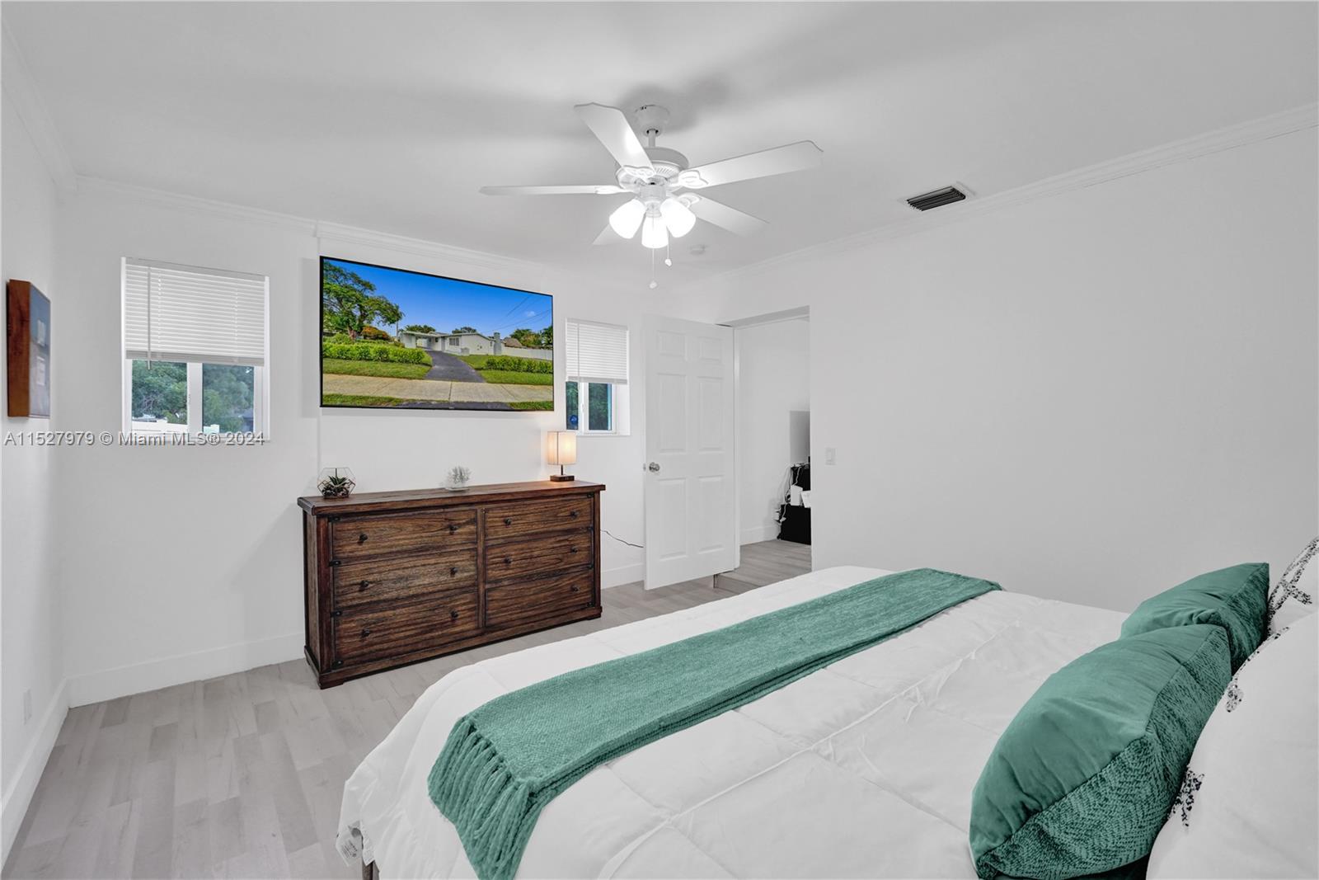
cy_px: 440
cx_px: 660
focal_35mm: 14
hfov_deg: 104.2
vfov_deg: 81.2
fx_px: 513
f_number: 5.6
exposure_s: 1/160
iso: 1600
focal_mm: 14
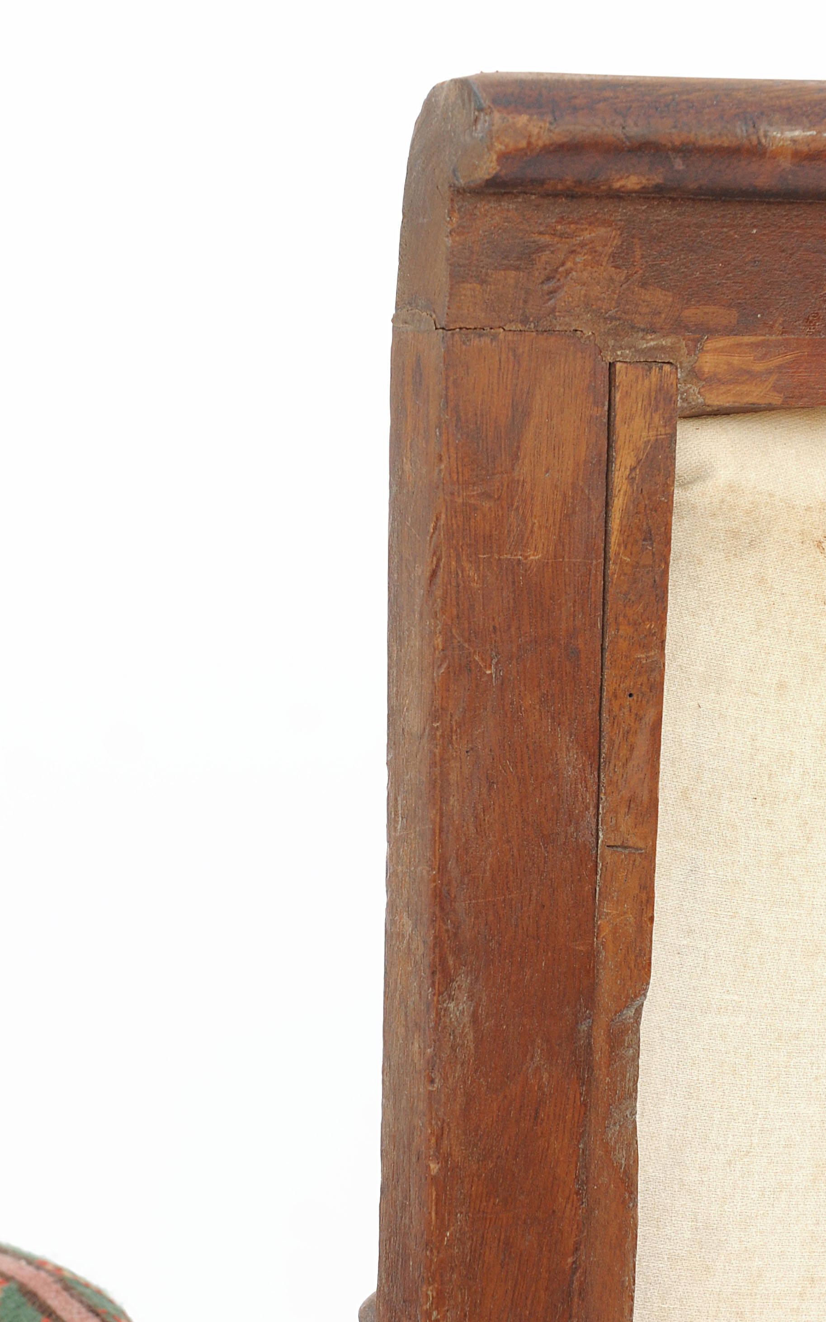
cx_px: 564
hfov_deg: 11.7
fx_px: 4034
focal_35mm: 112
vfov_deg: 18.6
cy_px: 775
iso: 250
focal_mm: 50
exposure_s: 1/160
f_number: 5
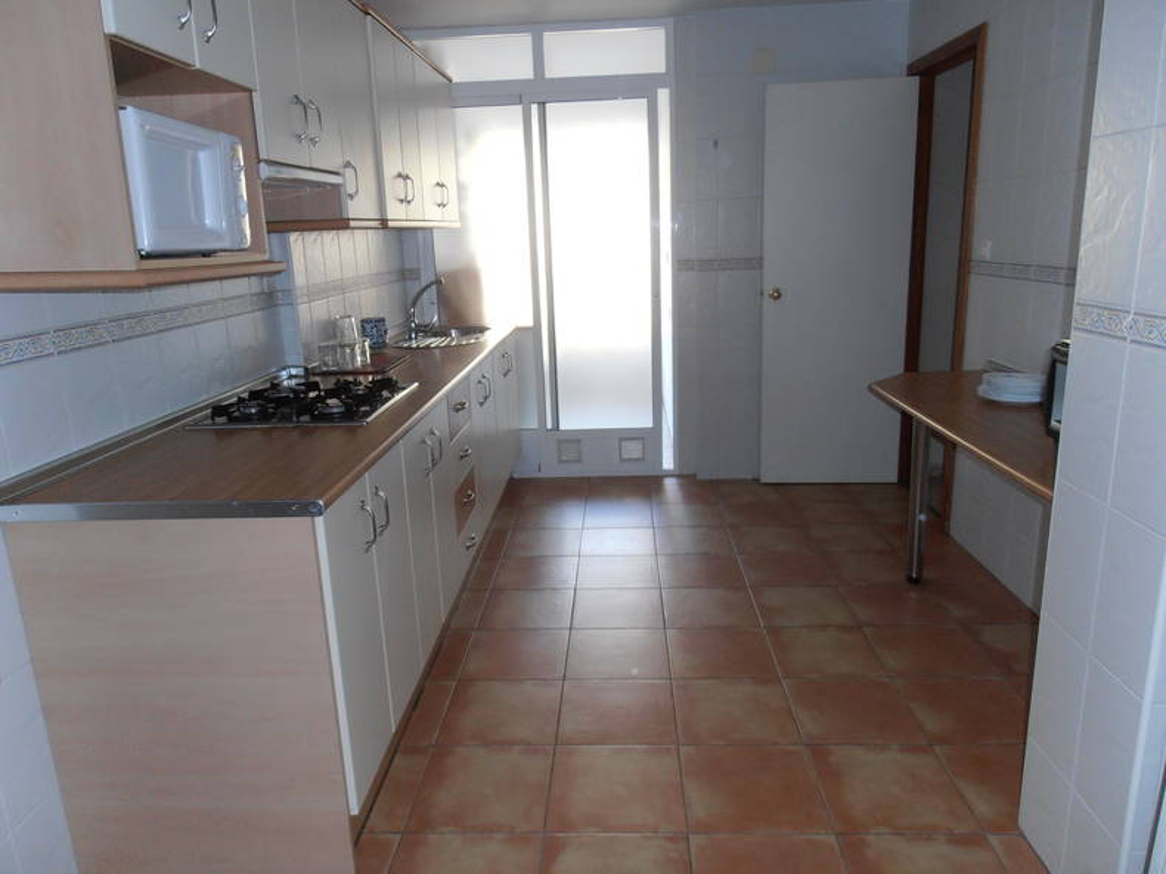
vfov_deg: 56.8
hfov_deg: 71.6
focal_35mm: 24
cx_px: 583
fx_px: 808
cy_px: 437
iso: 125
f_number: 3
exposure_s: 1/30
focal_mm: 4.2
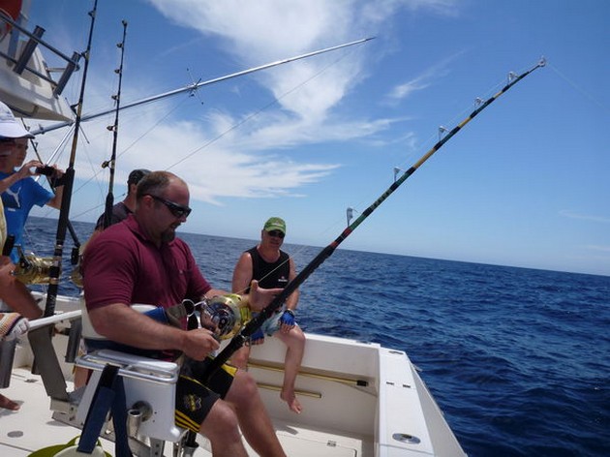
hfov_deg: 63.5
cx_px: 305
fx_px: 493
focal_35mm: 28
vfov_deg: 49.7
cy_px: 228
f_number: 3.3
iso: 100
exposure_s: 1/1300
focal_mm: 4.9
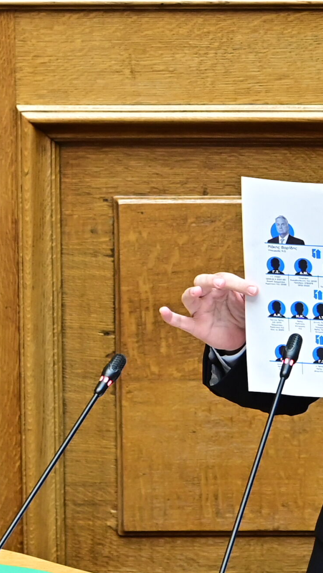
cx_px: 440
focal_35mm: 488
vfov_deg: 4.4
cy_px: 290
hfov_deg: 2.5
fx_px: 7430
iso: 640
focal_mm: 200
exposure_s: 1/160
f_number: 4
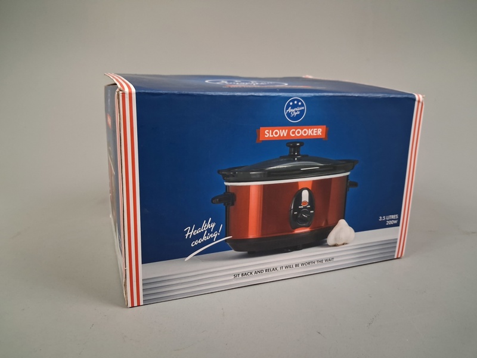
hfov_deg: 65.3
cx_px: 238
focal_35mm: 27
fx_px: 372
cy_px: 179
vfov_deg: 51.4
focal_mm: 4
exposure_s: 1/50
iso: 400
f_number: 1.8
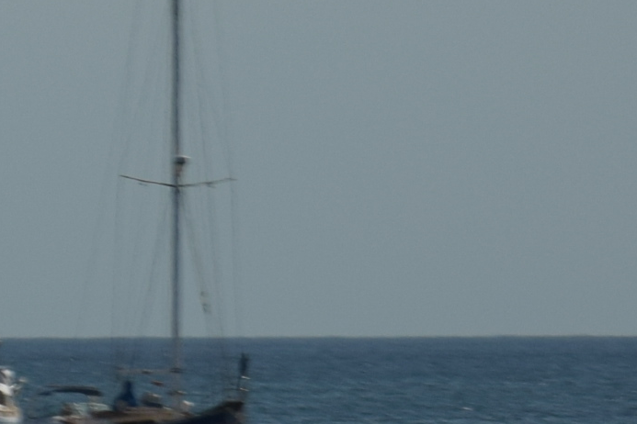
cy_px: 198
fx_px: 18087
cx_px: -100
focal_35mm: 1022
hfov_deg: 2.0
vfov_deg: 1.3
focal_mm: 105
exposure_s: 1/1000
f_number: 5.6
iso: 200
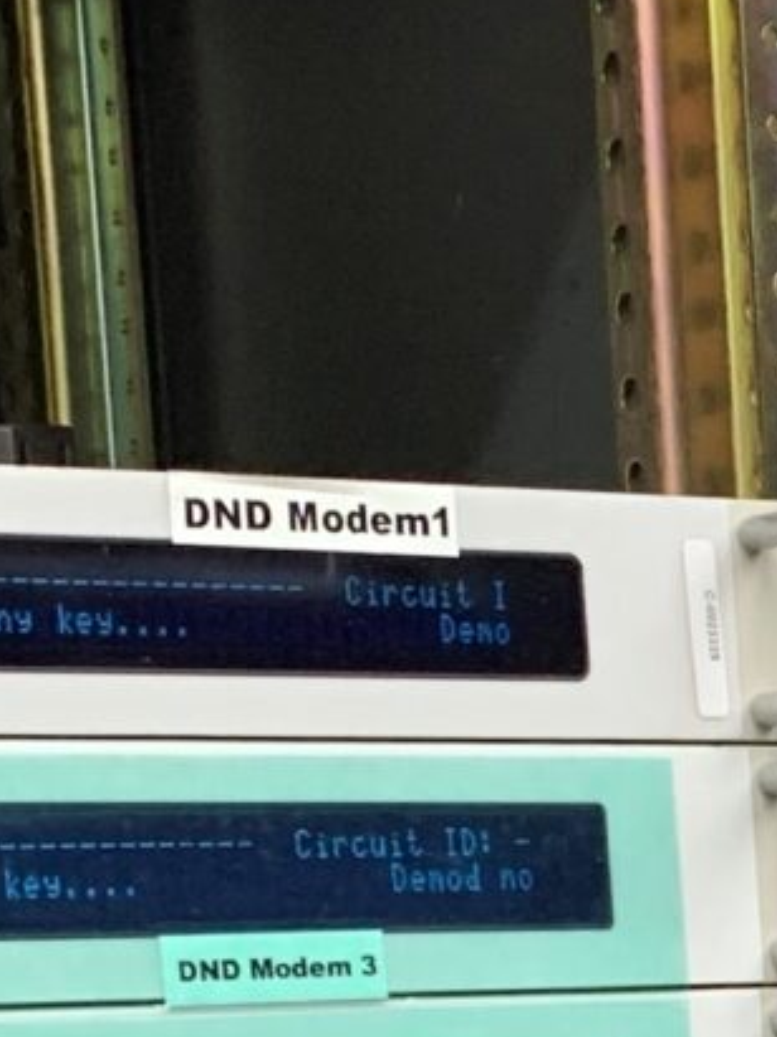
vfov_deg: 11.6
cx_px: 1922
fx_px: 4851
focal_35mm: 162
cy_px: 1663
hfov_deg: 8.3
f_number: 1.8
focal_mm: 4.25
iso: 100
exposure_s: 1/60
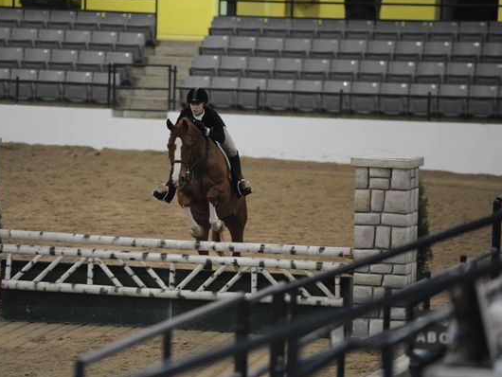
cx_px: 206
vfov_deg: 6.4
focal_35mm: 232
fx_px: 3366
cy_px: 190
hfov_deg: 8.5
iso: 6400
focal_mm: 200
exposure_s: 1/400
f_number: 2.8
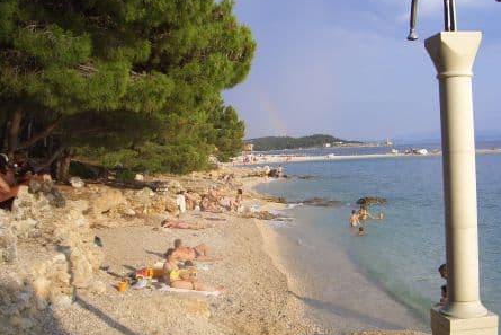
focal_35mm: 41
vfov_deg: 32.7
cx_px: 252
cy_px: 174
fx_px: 571
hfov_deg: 47.4
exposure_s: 1/320
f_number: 4.8
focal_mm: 8
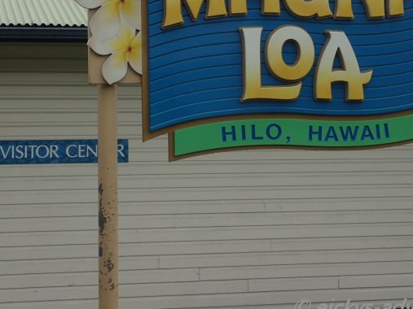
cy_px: 75
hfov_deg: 21.7
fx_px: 1074
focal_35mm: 90
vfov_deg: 16.3
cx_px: 248
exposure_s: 1/400
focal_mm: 10.29
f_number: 5
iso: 100
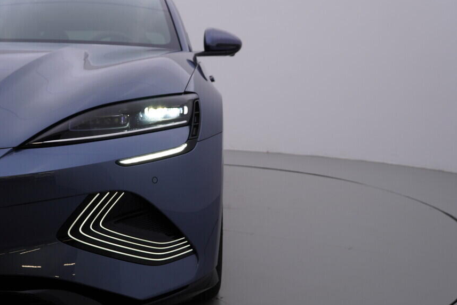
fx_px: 546
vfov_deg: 31.1
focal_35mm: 43
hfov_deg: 45.3
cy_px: 179
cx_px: 203
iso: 125
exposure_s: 1/125
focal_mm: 24
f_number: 5
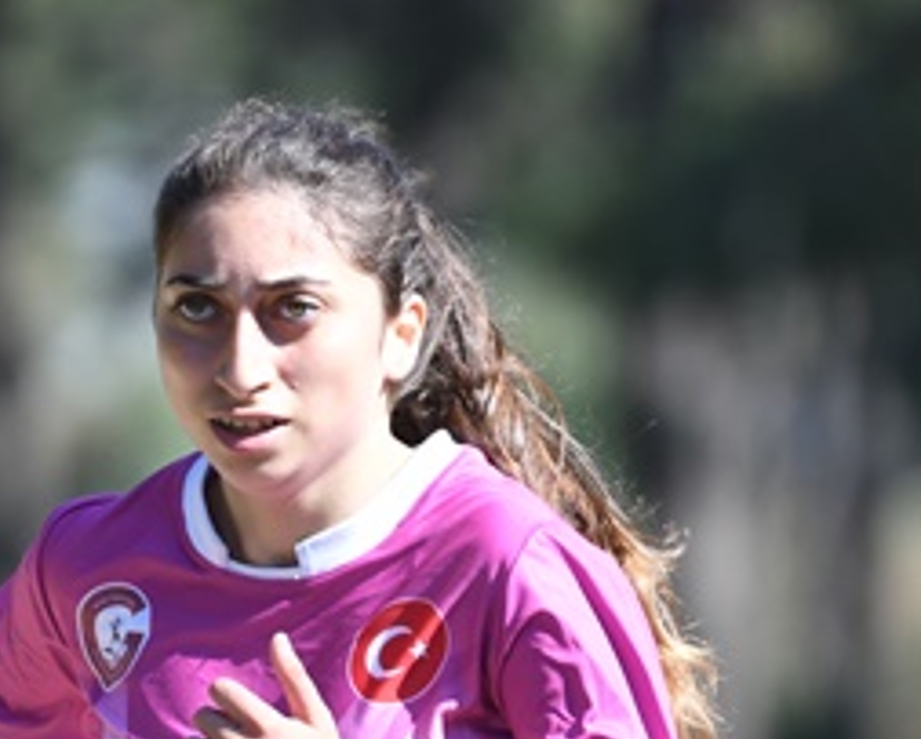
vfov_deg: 1.0
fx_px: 40634
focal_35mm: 1489
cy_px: 577
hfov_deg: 1.3
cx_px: 211
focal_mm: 400
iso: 640
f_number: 5.6
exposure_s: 1/1000
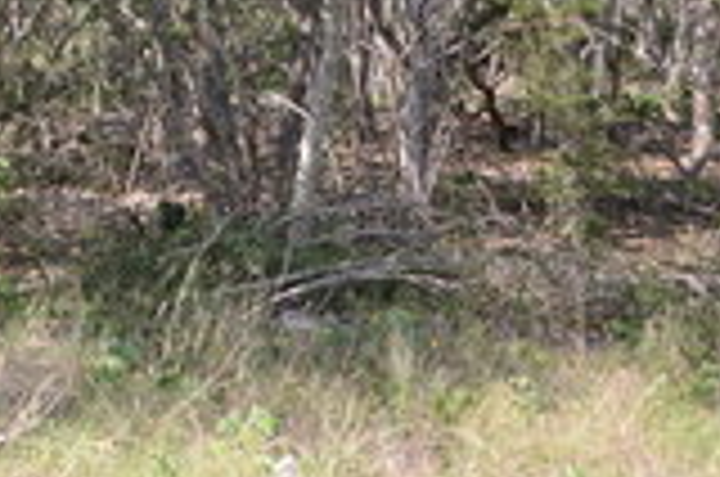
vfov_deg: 12.1
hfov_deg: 15.3
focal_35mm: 108
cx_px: -711
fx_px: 2156
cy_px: -212
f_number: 4
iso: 100
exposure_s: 1/250
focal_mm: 18
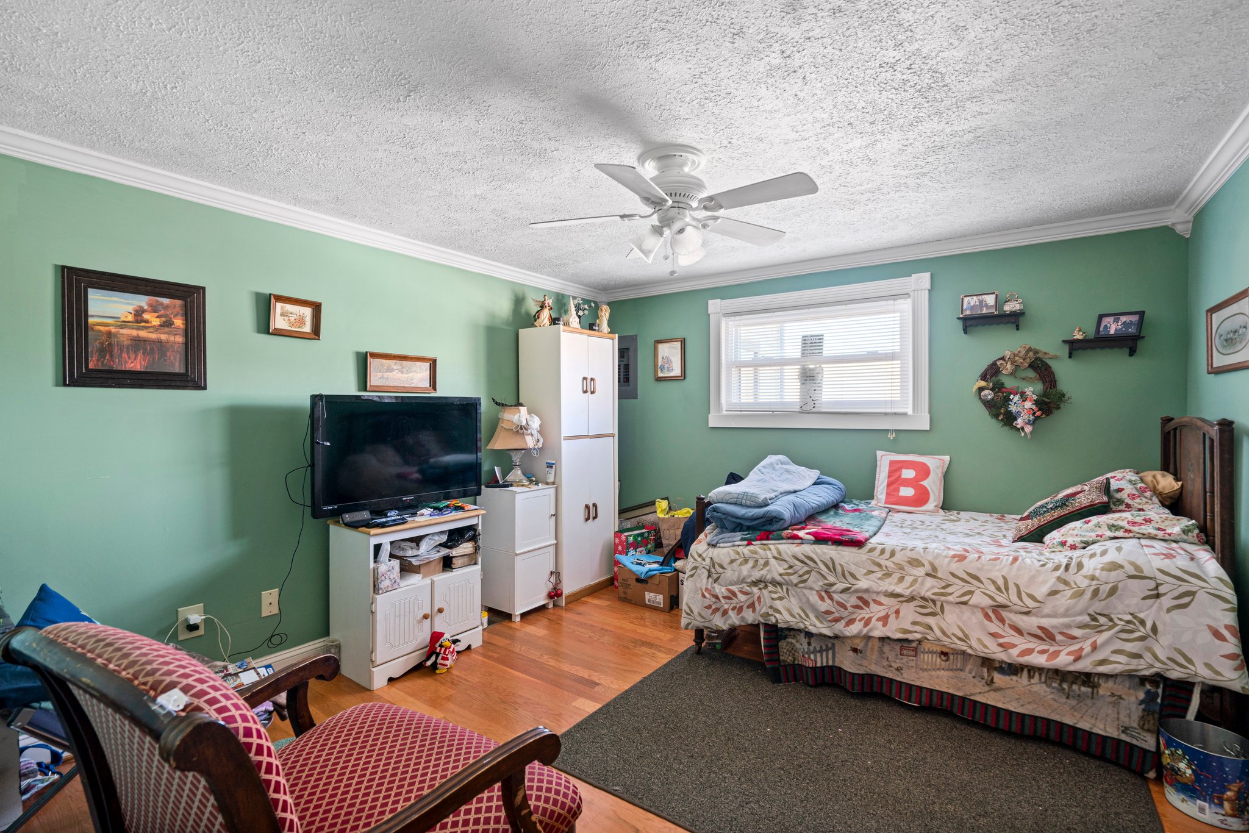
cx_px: 624
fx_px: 555
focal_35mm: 16
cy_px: 416
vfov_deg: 73.8
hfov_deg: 96.7
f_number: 7.1
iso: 400
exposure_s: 1.6
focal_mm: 16
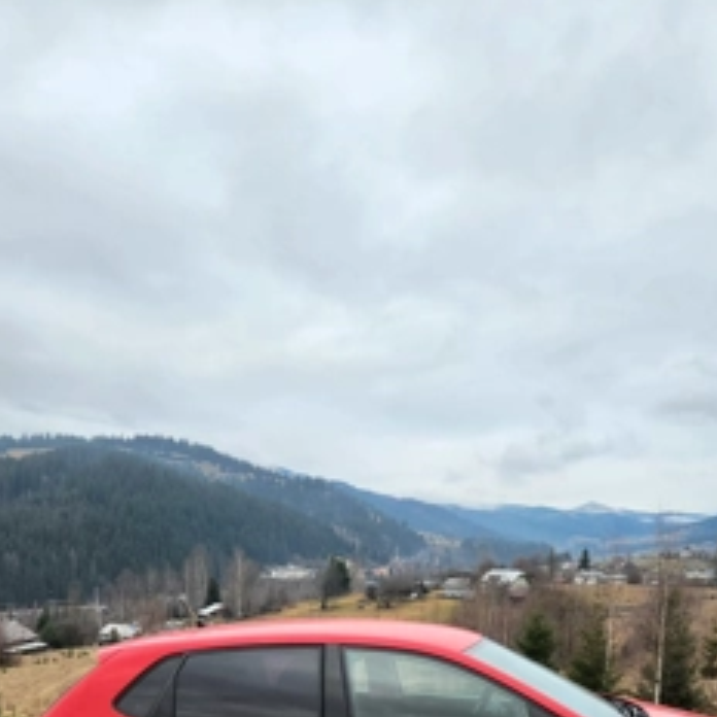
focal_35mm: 35
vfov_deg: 44.3
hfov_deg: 47.0
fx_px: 820
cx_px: 426
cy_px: 600
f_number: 1.8
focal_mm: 5.4
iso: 25
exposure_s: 1/182
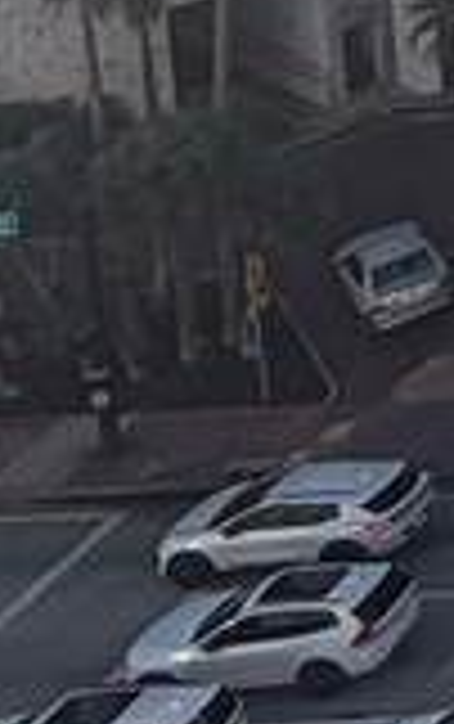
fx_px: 2330
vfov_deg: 13.9
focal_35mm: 118
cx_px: 1973
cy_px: -863
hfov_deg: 7.2
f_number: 2.2
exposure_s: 1/1125
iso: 20
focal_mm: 2.22
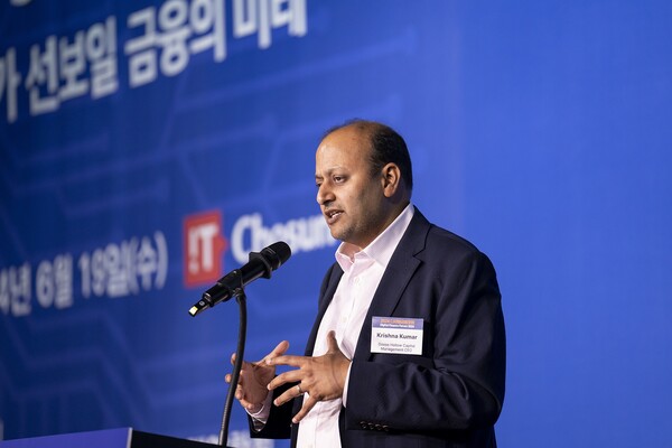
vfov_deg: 6.9
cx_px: 336
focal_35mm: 200
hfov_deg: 10.3
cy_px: 224
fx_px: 3733
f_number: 2.8
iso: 800
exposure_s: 1/125
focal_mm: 200
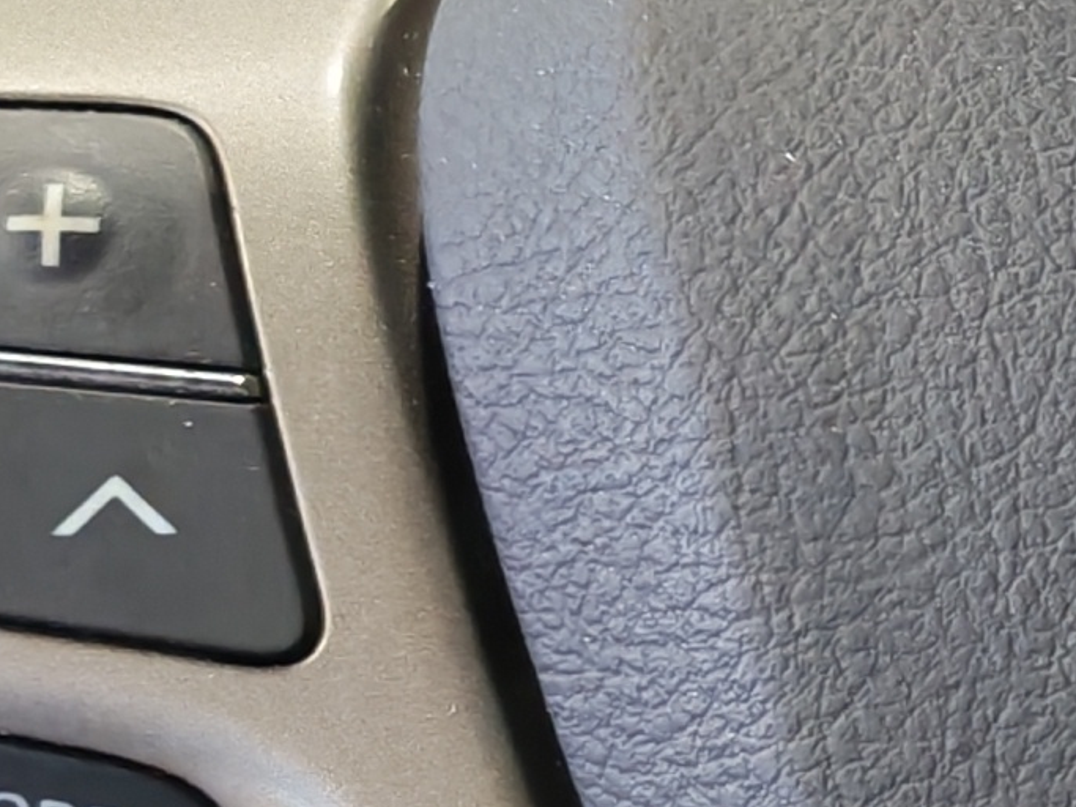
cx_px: 1826
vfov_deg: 8.2
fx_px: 5594
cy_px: 375
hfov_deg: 10.4
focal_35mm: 180
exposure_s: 1/50
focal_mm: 6.12
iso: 1000
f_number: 1.9
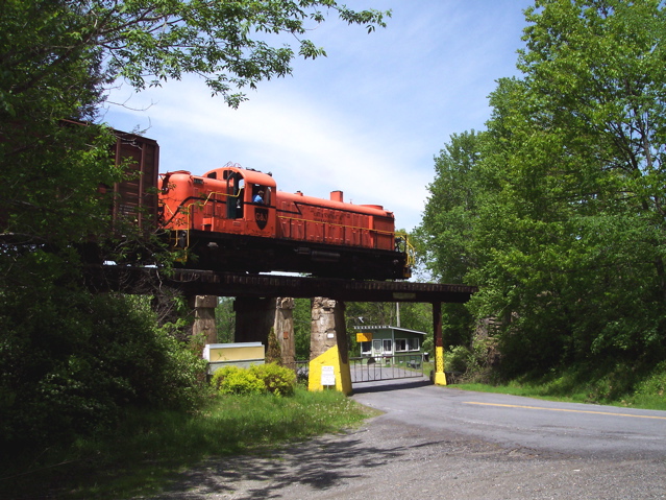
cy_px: 250
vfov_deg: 37.7
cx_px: 333
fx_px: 731
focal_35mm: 38
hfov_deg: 49.0
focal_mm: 8
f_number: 4.8
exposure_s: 1/700
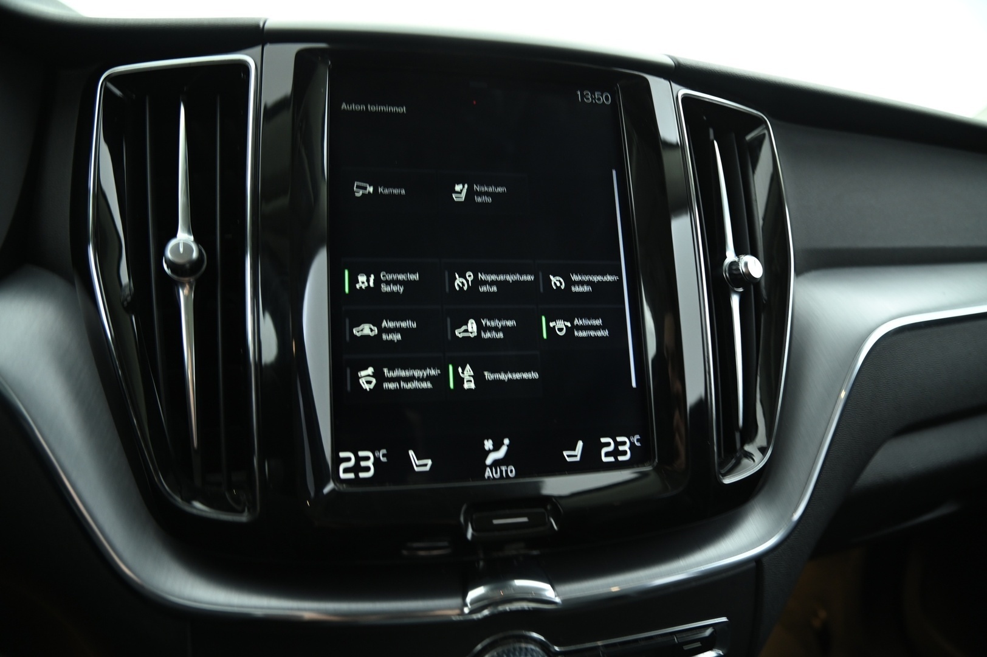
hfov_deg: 73.8
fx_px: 657
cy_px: 328
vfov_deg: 53.1
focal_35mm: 24
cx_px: 494
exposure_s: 1/8
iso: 1250
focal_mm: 24
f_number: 4
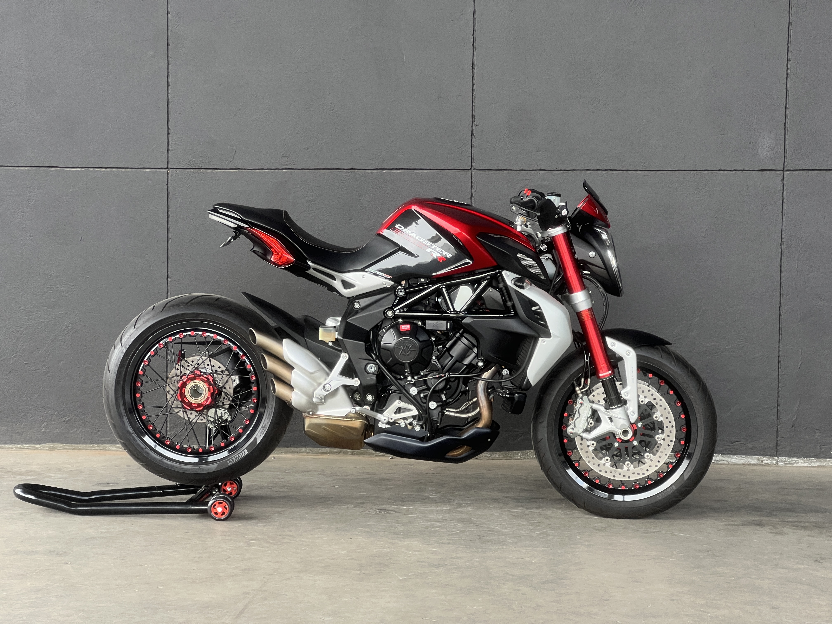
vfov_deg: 19.1
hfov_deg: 25.3
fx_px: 1851
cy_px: 312
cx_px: 416
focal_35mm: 77
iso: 80
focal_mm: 9
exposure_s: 1/99
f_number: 2.8
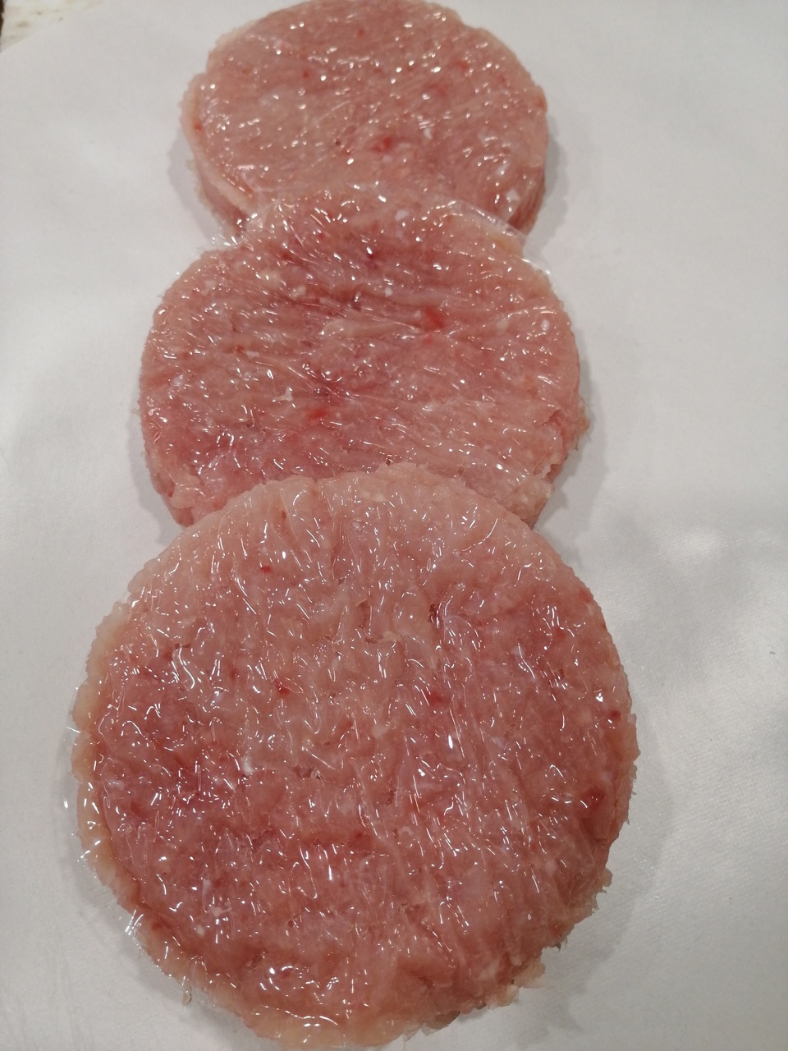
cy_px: 526
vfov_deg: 65.3
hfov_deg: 51.4
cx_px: 394
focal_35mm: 27
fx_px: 820
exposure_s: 1/50
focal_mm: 3.95
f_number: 1.8
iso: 100
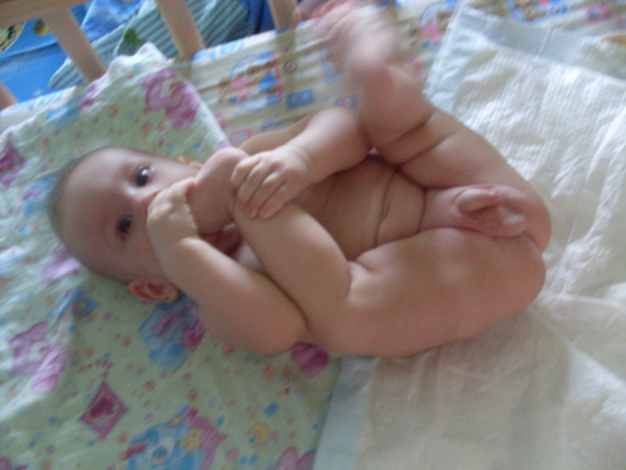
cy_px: 235
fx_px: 688
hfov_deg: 49.0
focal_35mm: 38
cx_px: 313
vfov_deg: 37.8
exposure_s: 1/6
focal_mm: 6.3
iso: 200
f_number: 2.8
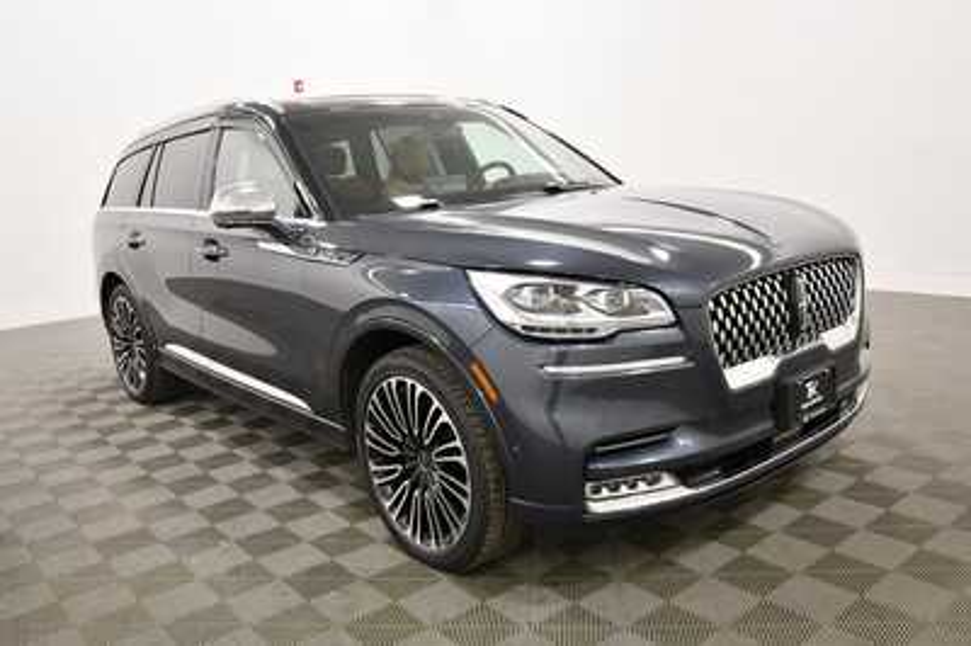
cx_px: 486
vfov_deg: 43.5
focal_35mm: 30
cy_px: 323
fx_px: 808
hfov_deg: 62.0
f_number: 5.6
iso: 1400
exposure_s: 1/125
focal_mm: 20
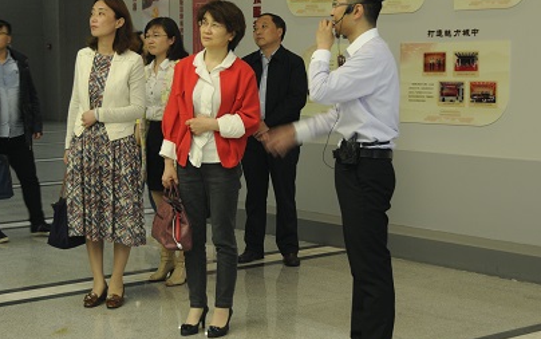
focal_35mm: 77
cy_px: 153
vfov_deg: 17.0
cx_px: 260
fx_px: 1136
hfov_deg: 26.8
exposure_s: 1/40
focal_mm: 34
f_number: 4.2
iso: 250
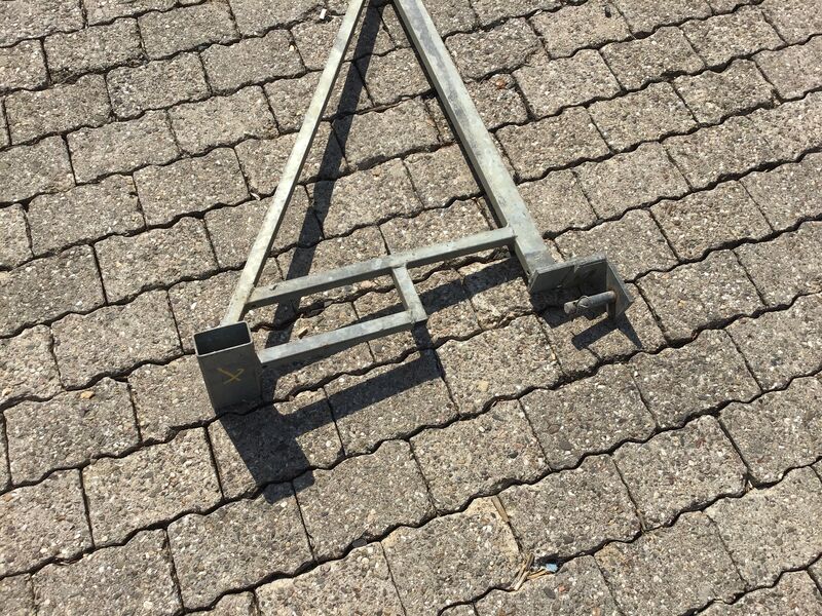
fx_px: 736
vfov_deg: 45.4
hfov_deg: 58.4
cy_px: 308
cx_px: 411
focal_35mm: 31
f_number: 2.4
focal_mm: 3.3
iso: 25
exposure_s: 1/1456
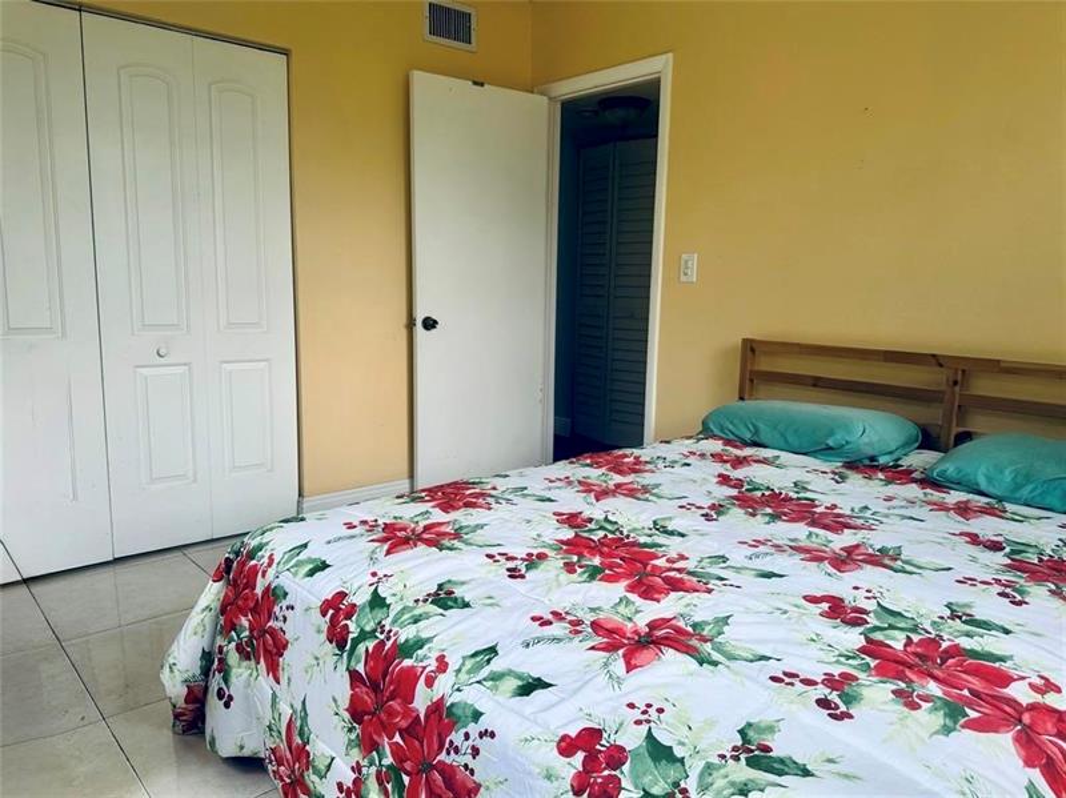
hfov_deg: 71.6
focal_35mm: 24
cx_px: 533
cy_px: 399
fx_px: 739
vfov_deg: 56.8
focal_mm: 6.86
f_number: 1.78
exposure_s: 1/120
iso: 80
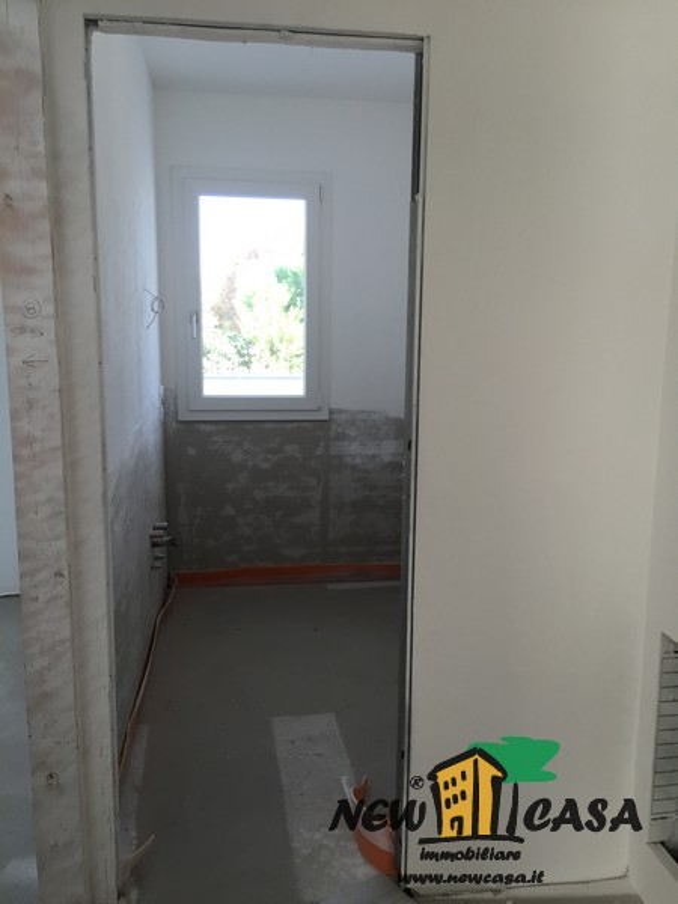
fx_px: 757
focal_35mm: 29
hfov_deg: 48.2
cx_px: 339
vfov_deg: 61.7
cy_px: 452
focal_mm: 4.15
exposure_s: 1/100
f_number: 2.2
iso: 50
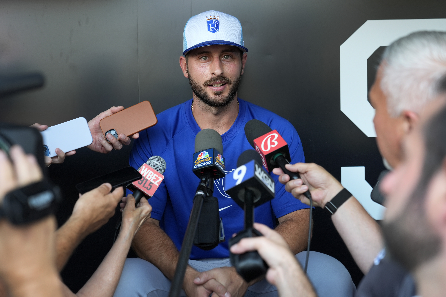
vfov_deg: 25.1
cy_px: 148
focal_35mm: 54
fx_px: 669
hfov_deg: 36.9
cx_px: 223
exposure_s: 1/500
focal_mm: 54
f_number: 2.8
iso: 500
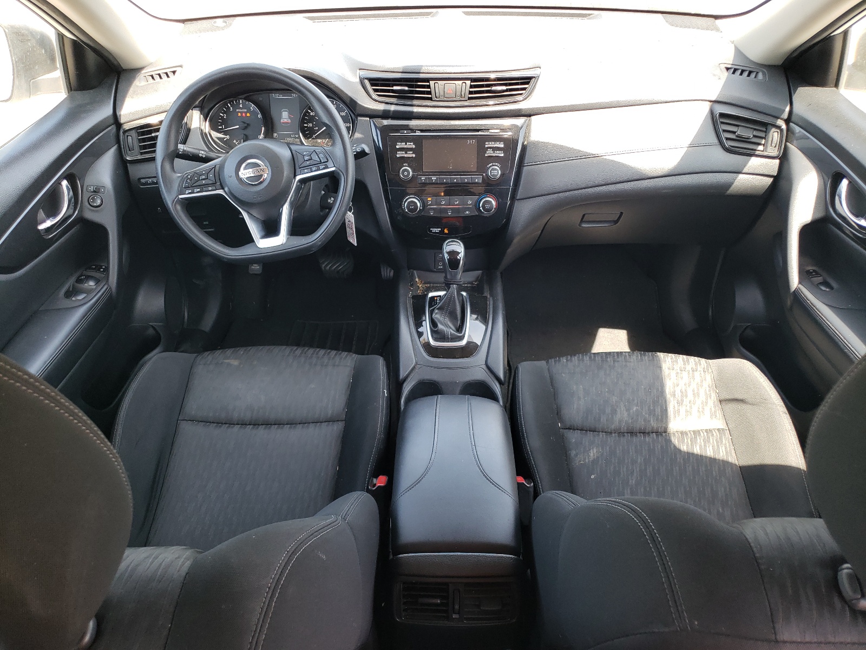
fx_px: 650
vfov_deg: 53.1
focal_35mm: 26
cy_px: 325
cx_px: 433
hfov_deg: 67.3
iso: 55
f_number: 1.5
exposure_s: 1/120
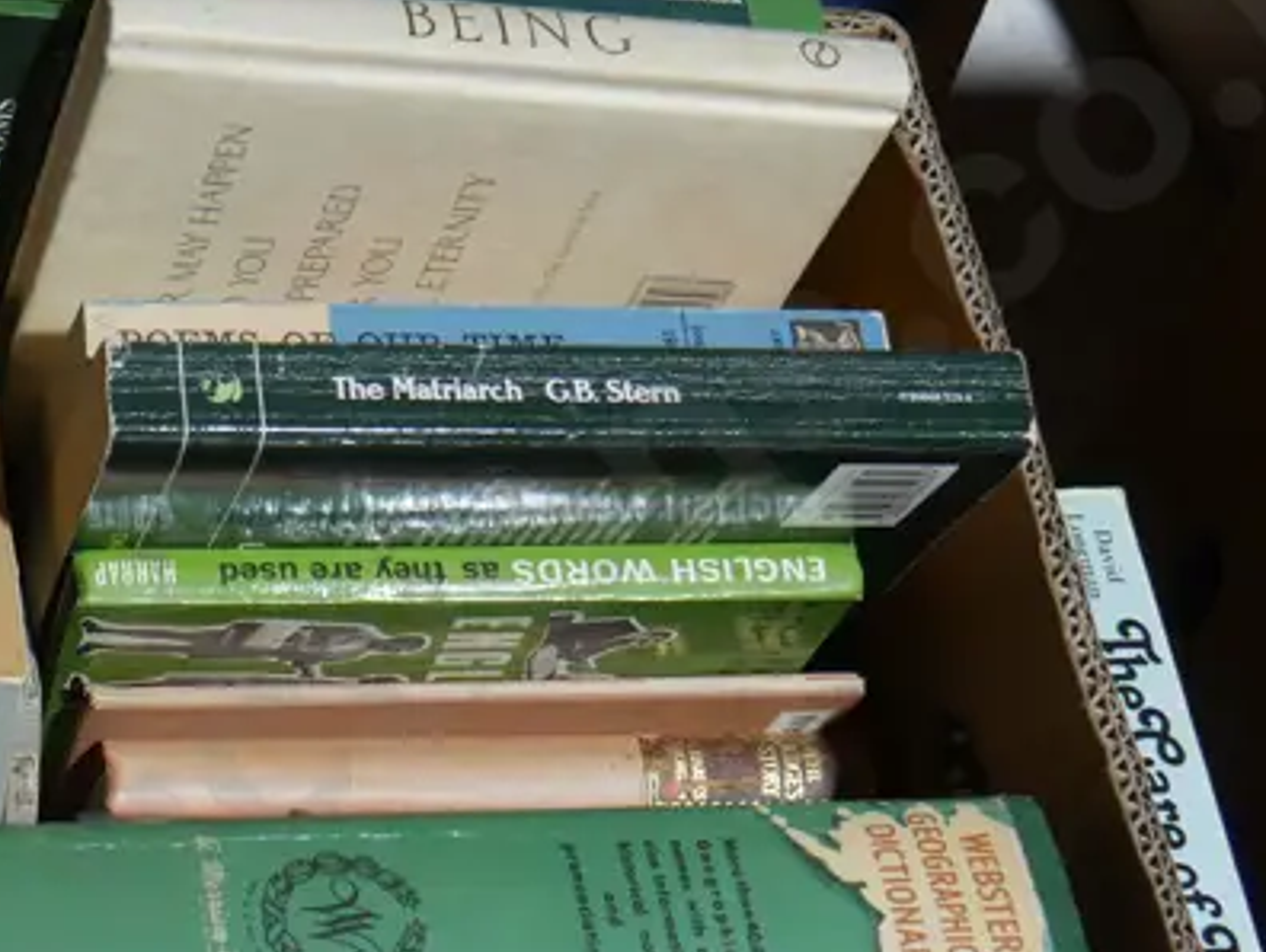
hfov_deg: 20.7
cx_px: 166
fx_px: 3405
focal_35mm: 93
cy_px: 842
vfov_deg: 15.7
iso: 500
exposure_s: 1/60
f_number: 4
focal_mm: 18
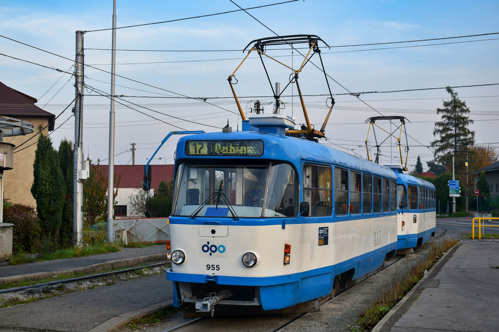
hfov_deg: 38.9
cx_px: 250
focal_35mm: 51
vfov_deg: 26.5
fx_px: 707
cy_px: 166
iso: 100
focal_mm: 34
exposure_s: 1/160
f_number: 6.3
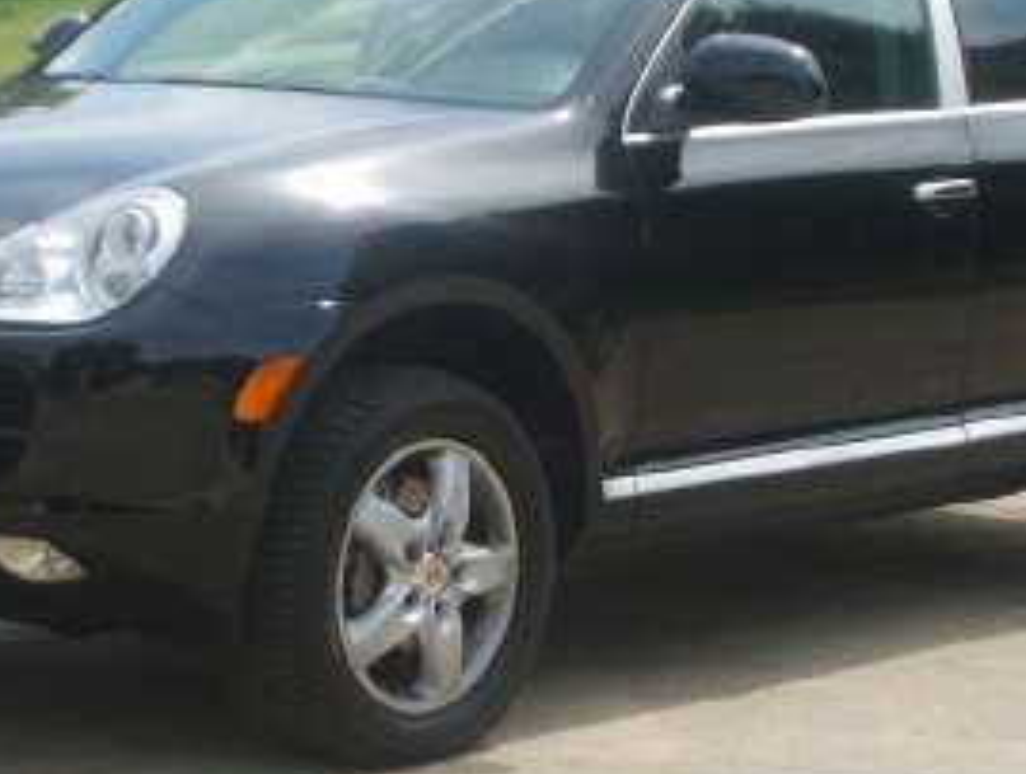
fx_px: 3802
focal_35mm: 128
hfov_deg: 15.4
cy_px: 294
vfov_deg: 11.6
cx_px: 444
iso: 50
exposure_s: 1/350
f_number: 3.9
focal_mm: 12
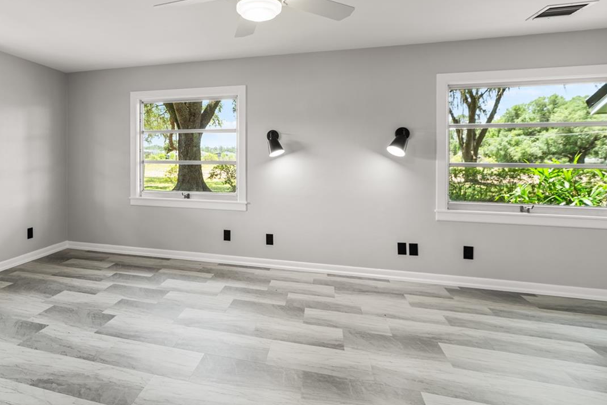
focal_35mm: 21
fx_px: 354
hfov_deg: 78.9
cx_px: 209
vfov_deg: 59.3
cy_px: 179
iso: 100
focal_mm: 14
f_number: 5
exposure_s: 1/8
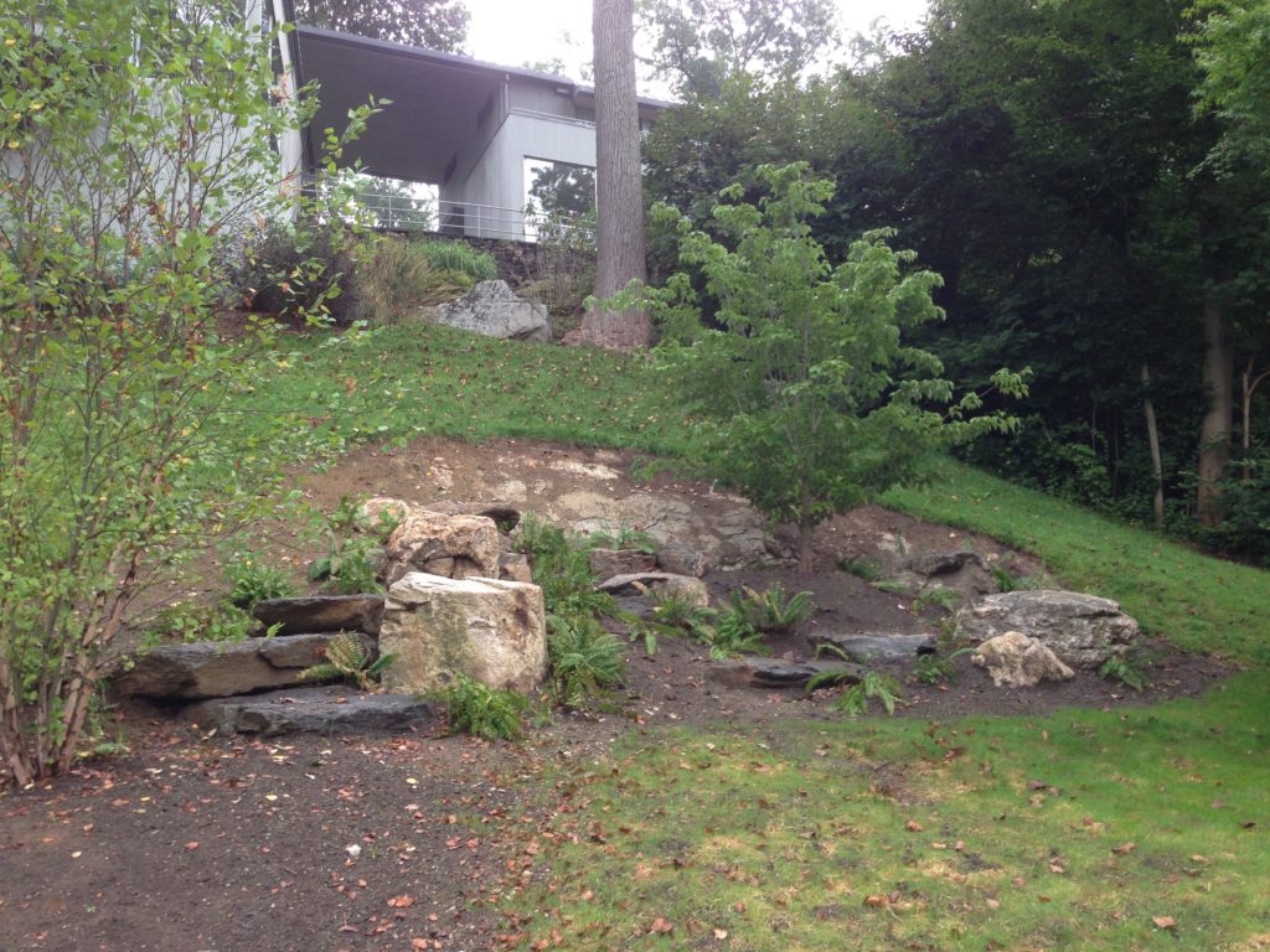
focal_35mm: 33
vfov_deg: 42.9
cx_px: 635
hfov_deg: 55.4
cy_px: 476
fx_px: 1211
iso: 50
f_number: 2.4
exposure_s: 1/176
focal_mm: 4.13
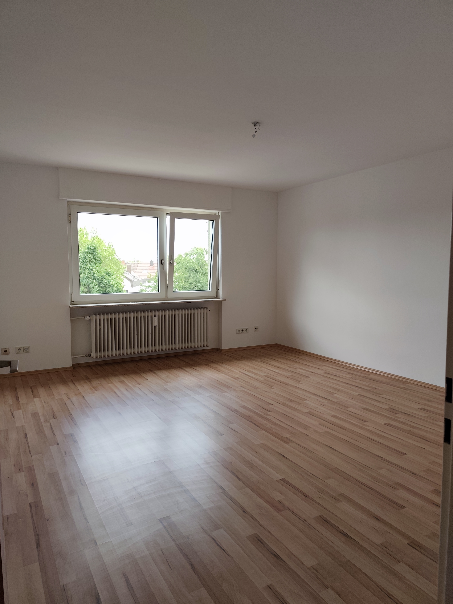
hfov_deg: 58.9
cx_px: 226
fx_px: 401
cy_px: 302
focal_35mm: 23
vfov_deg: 73.9
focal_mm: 6.19
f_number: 1.65
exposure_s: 1/100
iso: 125
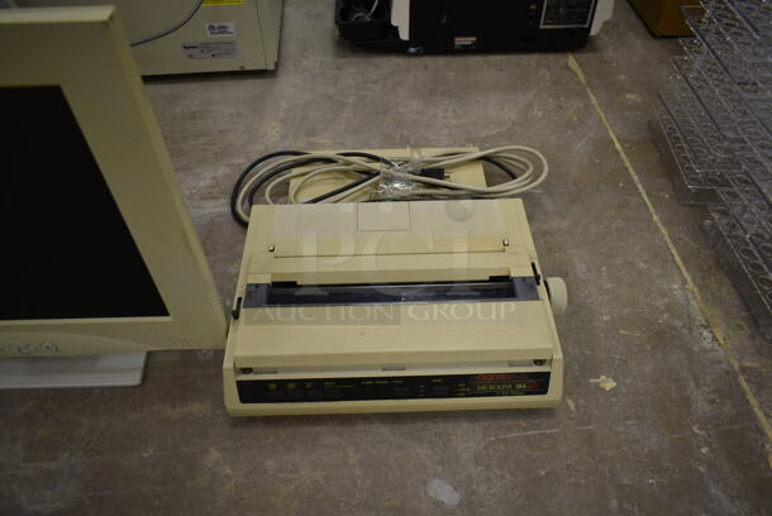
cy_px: 258
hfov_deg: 67.3
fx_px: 580
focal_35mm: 27
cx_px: 386
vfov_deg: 48.0
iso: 180
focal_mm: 18
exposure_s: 1/30
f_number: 3.5
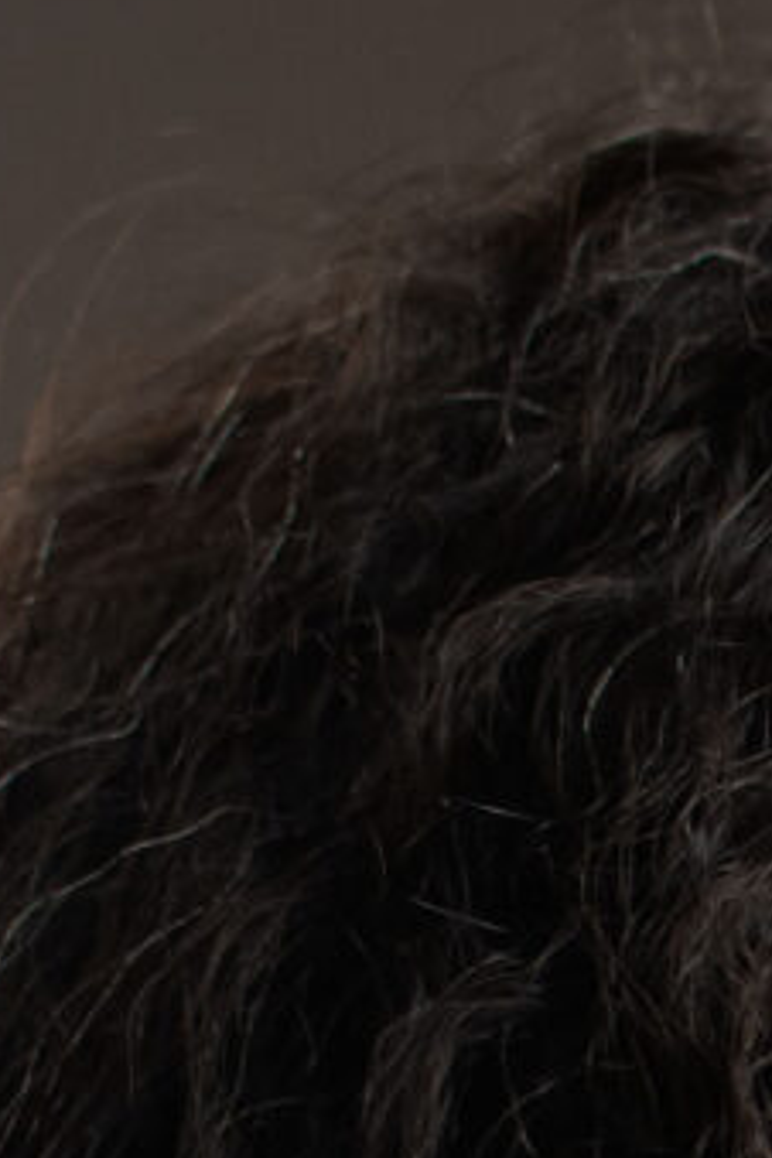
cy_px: 2869
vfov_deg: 5.1
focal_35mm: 393
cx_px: 2157
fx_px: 12641
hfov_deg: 3.4
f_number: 3.2
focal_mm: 35
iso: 320
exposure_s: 1/320
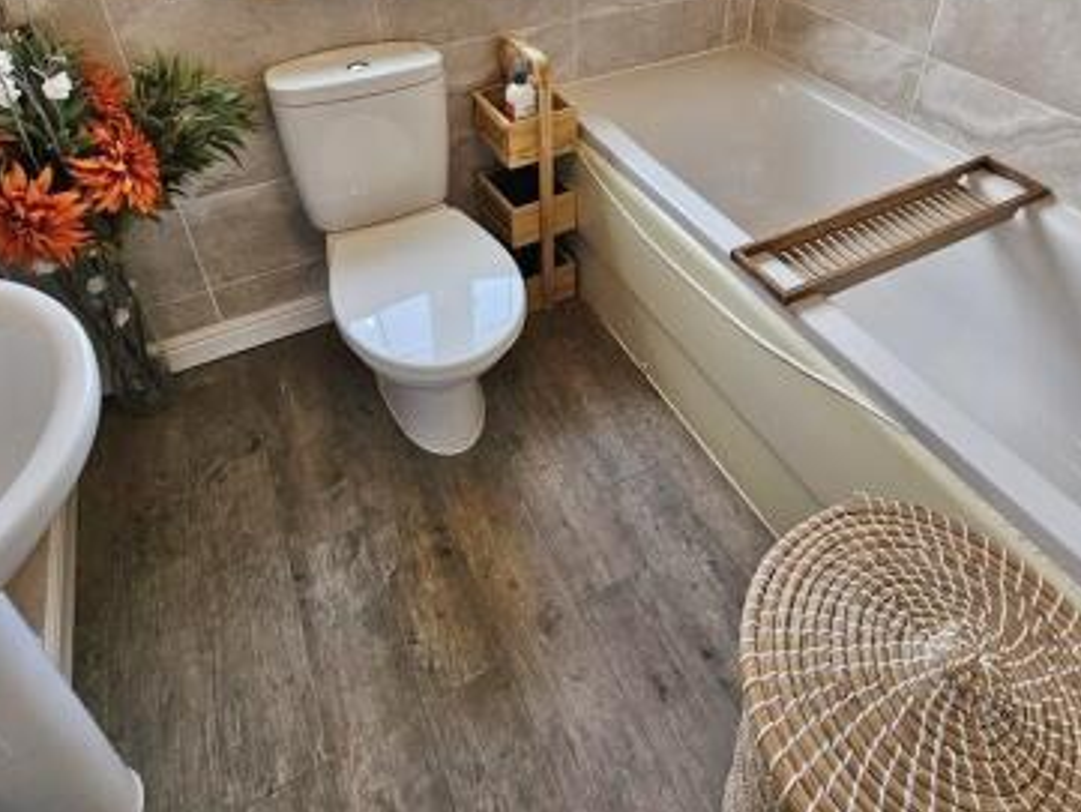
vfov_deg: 59.2
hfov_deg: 78.9
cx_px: 573
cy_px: 178
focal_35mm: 21
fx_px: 656
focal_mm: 2.2
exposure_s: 1/50
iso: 64
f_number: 2.2
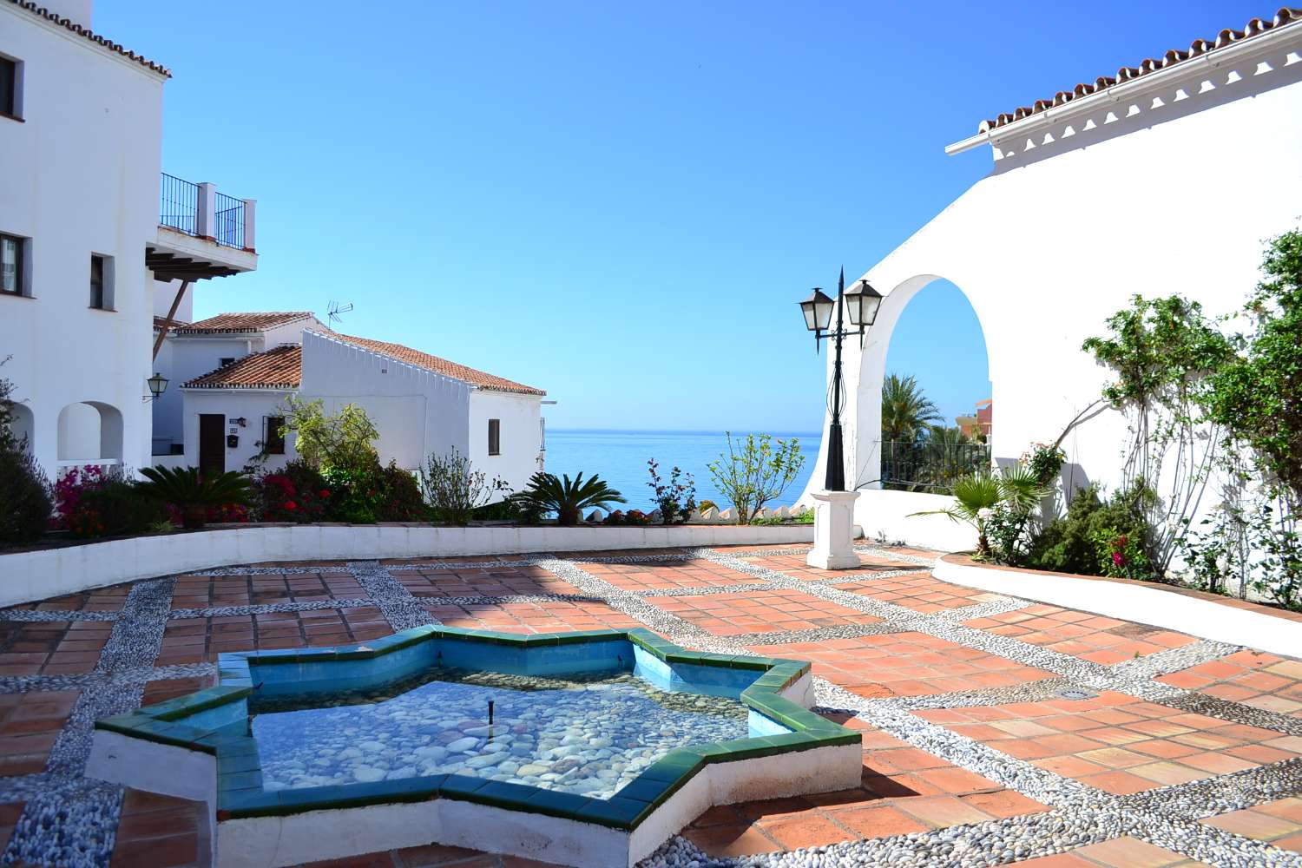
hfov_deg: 67.4
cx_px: 651
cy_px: 434
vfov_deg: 47.9
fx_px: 976
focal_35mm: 27
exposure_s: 1/640
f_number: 4
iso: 100
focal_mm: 18
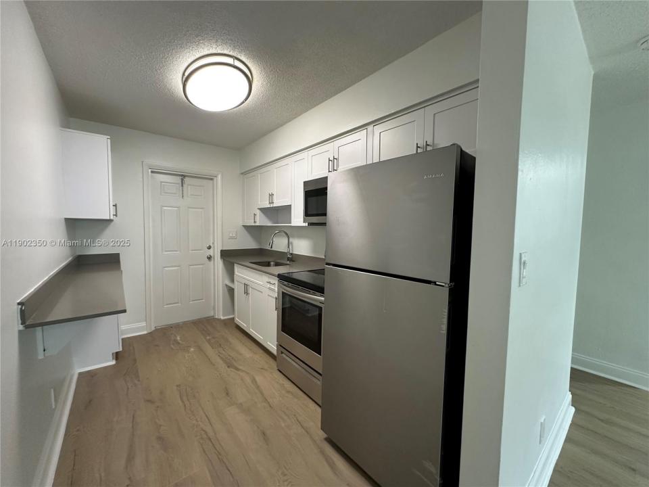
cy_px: 244
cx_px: 324
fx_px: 262
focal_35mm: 14
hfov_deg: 102.1
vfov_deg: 85.7
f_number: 2.2
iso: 160
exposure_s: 1/60
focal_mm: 2.22
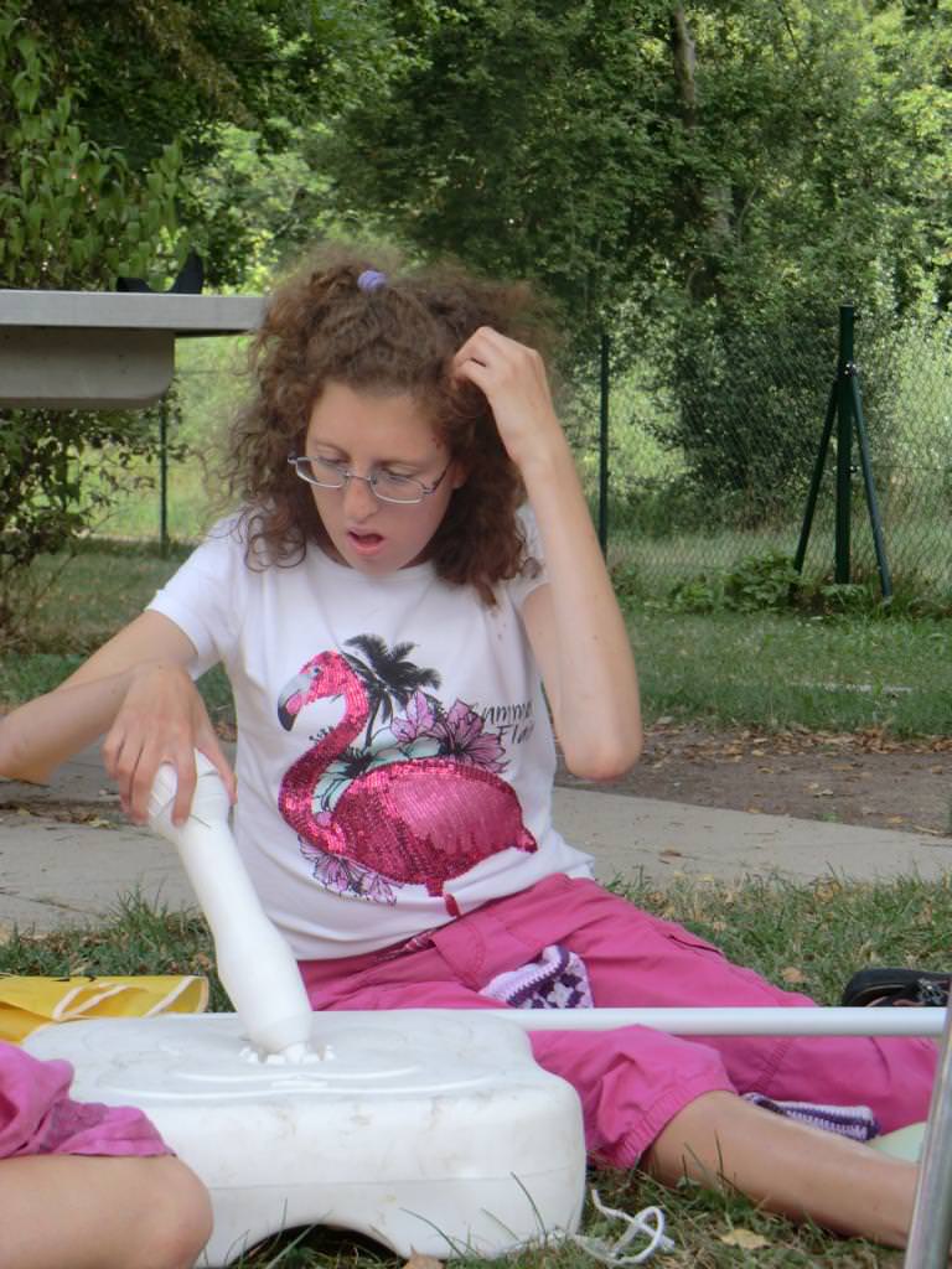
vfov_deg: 18.7
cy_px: 634
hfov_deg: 14.1
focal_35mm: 105
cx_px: 476
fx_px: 3850
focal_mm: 18.8
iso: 64
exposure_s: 1/125
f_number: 5
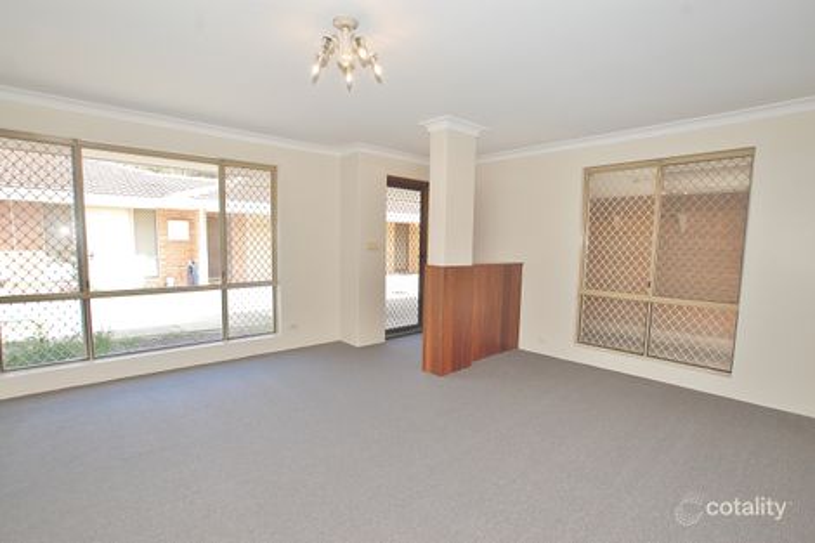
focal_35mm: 16
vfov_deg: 72.0
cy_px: 272
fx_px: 373
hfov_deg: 95.0
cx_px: 408
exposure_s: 1/160
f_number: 6.3
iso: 400
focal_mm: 11
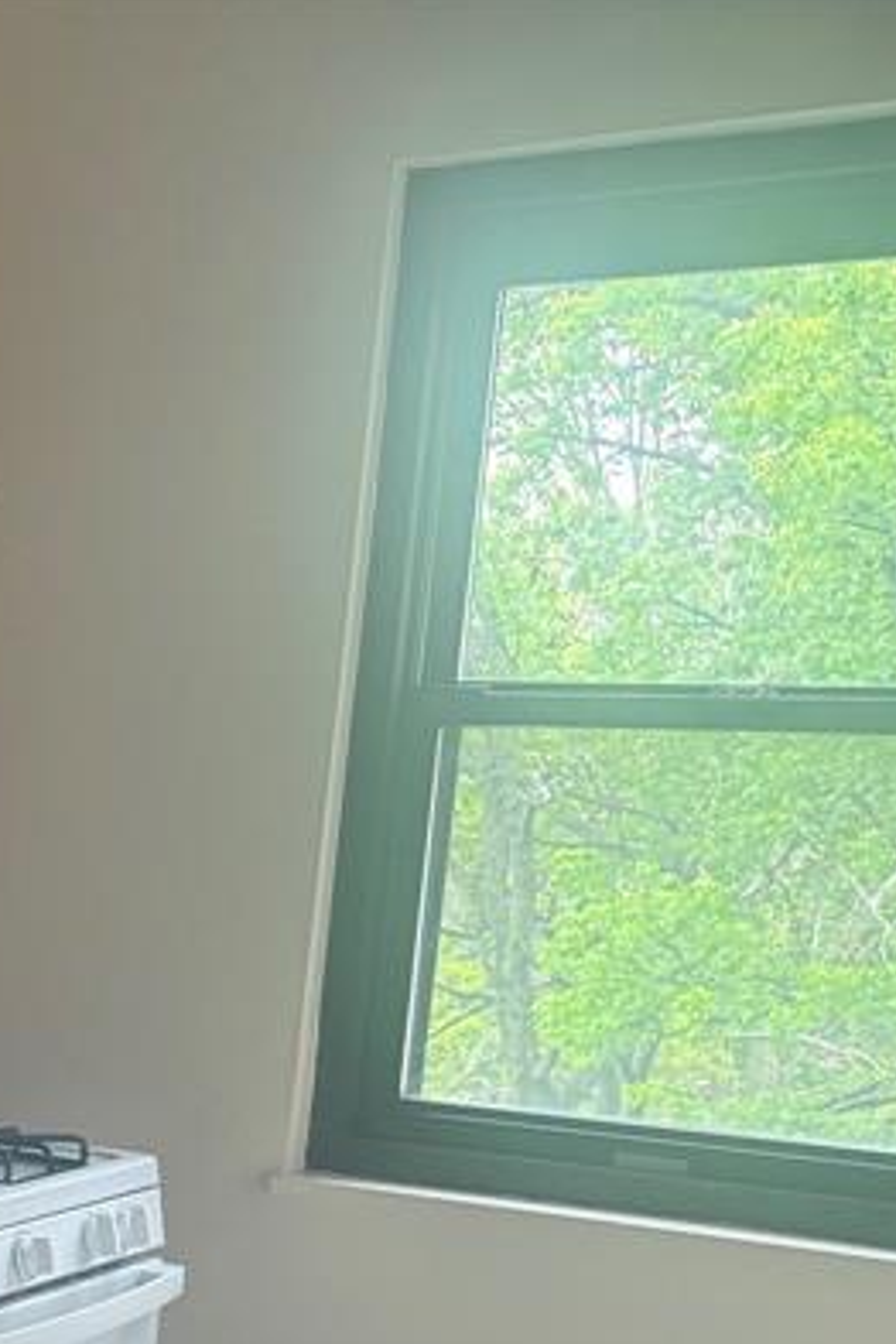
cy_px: 1303
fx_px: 2426
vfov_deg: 29.2
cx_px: -489
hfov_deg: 18.3
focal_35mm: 65
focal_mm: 6.76
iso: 200
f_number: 1.78
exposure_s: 1/60
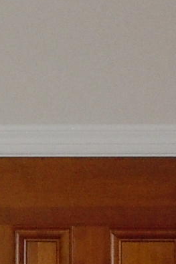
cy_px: 288
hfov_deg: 5.2
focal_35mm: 261
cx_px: -84
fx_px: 1916
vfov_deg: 7.8
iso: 320
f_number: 4
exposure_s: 1/30
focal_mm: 5.9
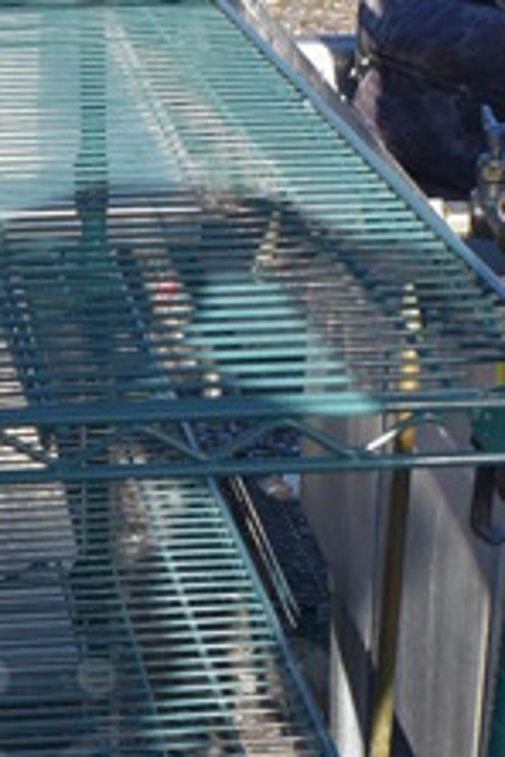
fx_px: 2335
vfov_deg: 17.8
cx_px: 96
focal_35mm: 111
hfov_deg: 12.3
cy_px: 817
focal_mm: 18
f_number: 8
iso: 140
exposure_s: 1/250
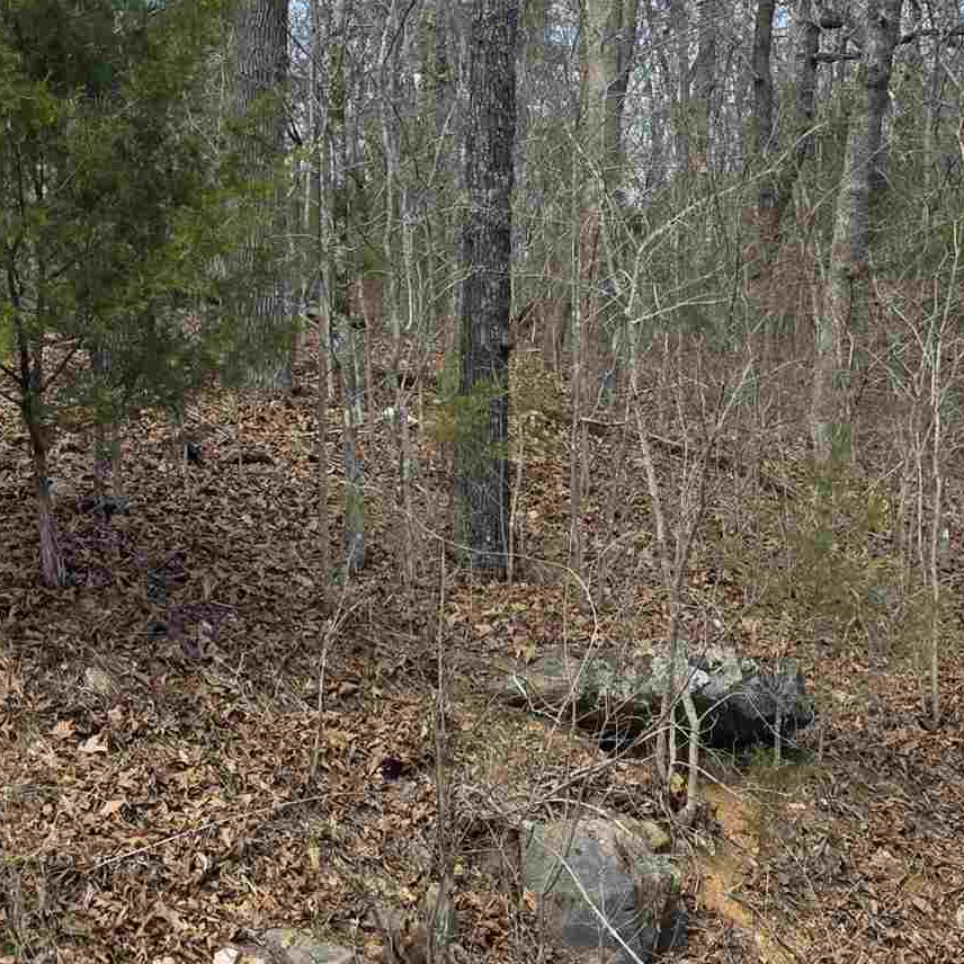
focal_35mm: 73
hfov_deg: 23.6
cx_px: 598
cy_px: 405
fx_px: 2300
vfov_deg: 23.6
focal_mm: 6.3
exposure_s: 1/1279
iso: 80
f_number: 1.7
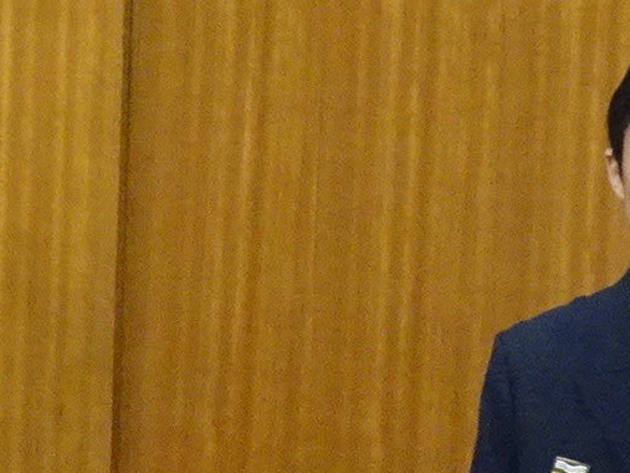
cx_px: 522
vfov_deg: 3.7
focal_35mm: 399
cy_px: 224
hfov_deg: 5.0
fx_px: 7260
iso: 800
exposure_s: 1/50
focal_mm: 13.26
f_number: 5
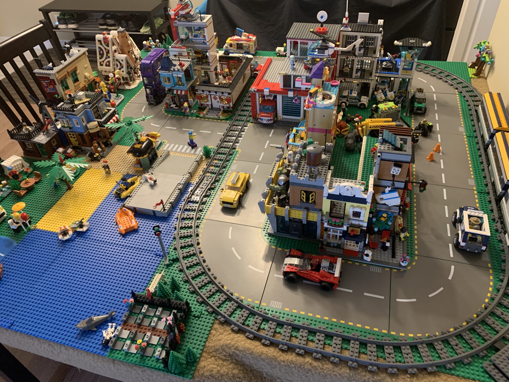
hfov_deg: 67.3
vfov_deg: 53.1
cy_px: 191
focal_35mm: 26
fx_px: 382
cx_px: 254
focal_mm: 4.25
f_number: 1.8
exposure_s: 1/30
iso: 320
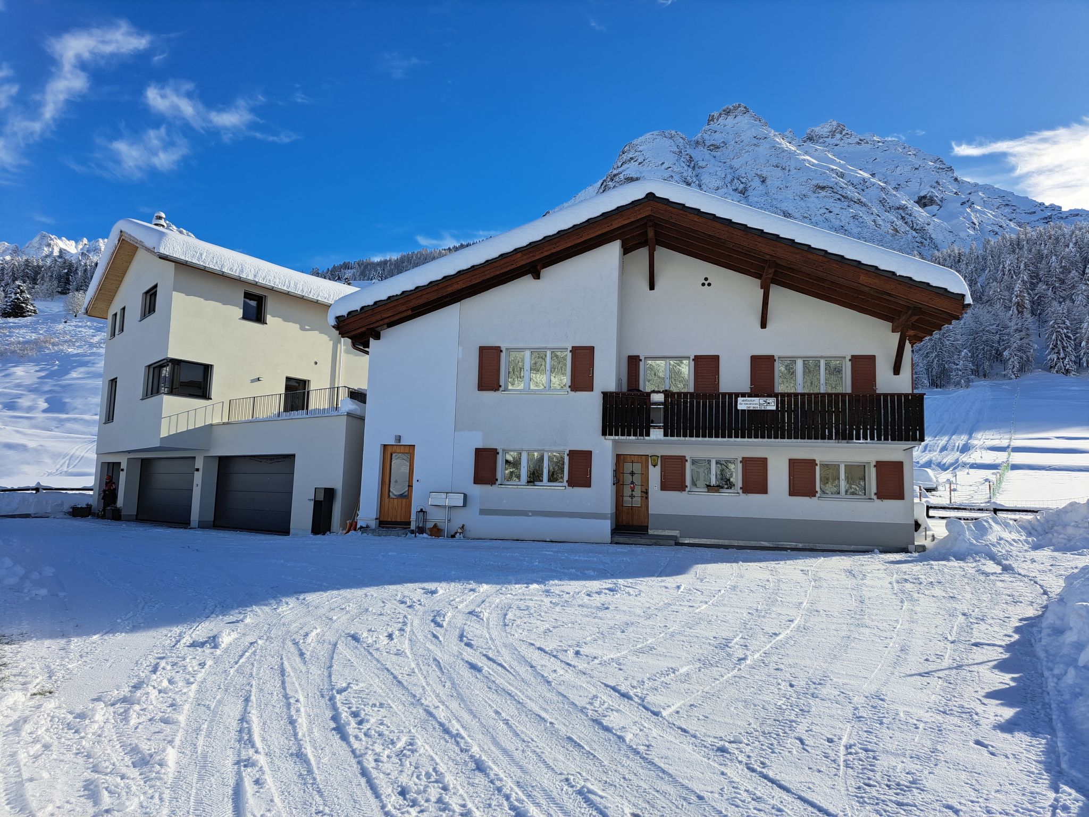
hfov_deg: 71.6
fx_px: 755
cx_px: 544
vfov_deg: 56.8
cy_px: 408
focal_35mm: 24
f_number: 1.8
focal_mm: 5.23
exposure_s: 1/1502
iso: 50
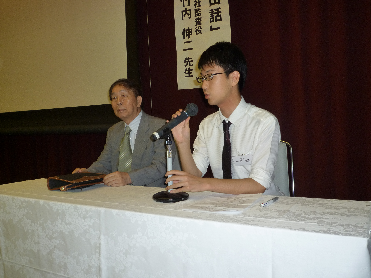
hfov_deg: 55.4
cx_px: 186
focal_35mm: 33
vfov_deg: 42.9
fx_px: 354
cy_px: 139
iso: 160
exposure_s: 1/30
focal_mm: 5.8
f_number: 3.6
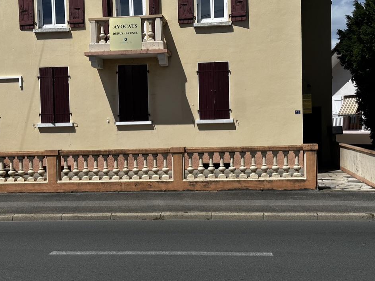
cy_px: 133
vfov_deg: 28.1
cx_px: 178
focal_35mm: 52
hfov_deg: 36.8
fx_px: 564
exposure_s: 1/7634
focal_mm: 6.86
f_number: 1.78
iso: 64
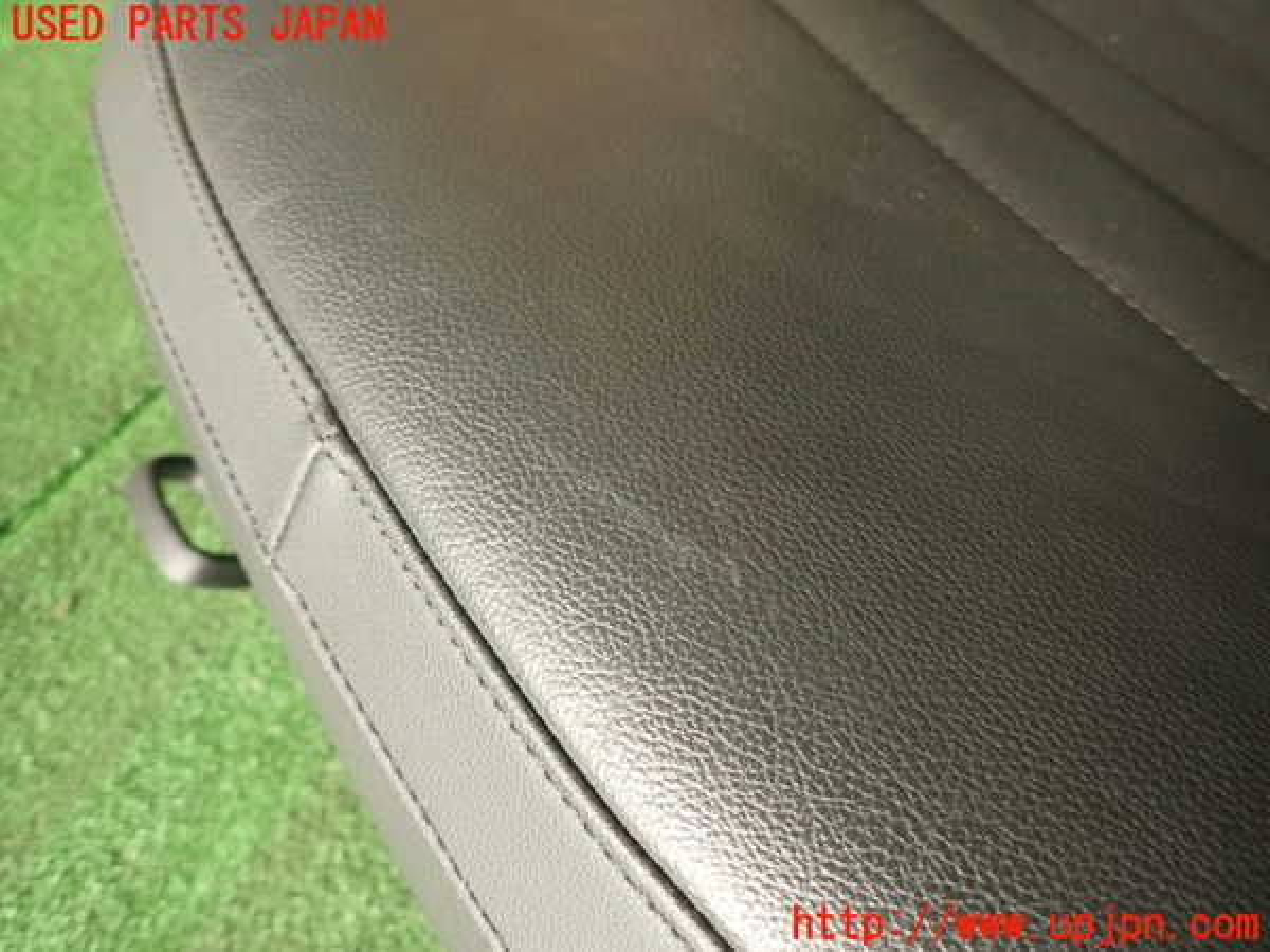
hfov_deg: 69.4
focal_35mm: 25
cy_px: 476
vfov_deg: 54.9
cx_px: 635
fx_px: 917
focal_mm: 4.5
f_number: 2
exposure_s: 1/50
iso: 200
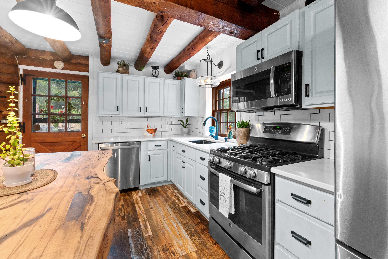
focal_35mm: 15
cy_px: 130
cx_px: 194
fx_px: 162
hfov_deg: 100.4
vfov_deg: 77.3
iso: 320
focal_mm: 15
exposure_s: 2.5
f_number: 11
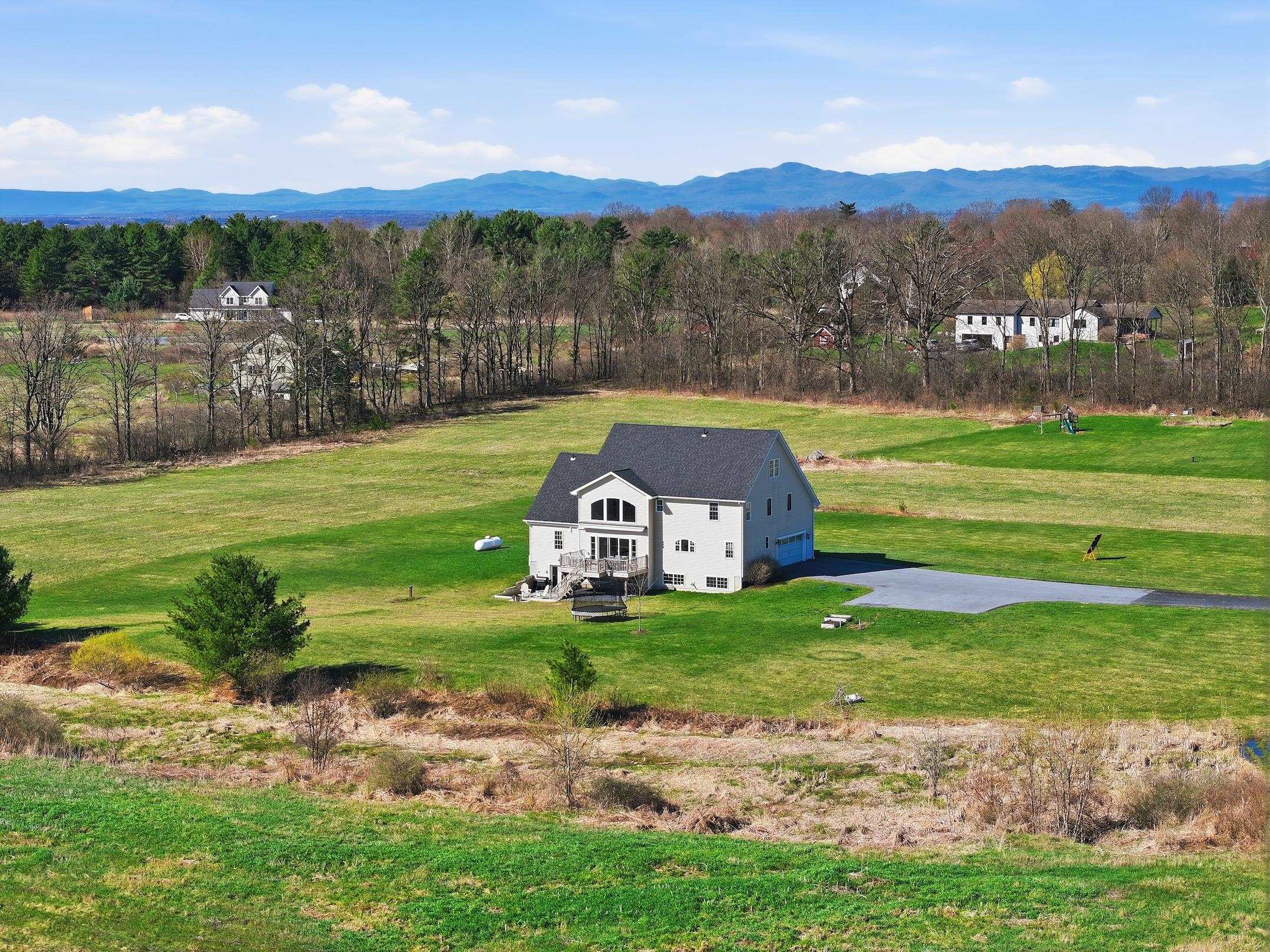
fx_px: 2568
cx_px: 635
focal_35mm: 70
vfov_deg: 21.0
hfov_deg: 27.8
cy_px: 476
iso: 110
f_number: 2.8
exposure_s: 1/1250
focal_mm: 19.4
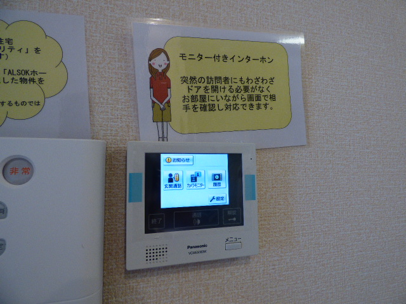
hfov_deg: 81.7
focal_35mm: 20
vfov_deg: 66.0
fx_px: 235
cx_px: 203
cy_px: 152
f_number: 2.8
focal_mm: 3.58
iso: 125
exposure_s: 1/60
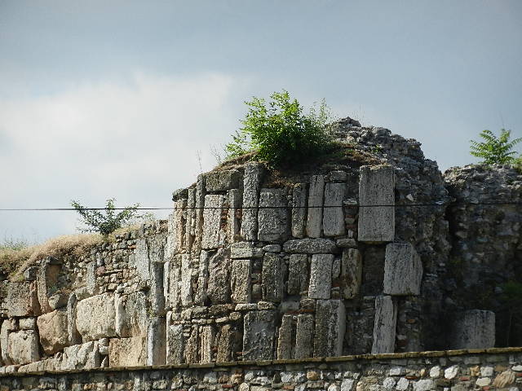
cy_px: 196
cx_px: 261
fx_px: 3800
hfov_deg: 7.9
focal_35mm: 252
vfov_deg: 5.9
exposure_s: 1/800
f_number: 5.3
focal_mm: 45.3
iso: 160
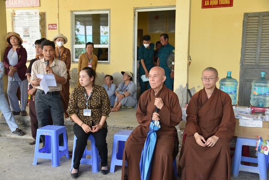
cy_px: 90
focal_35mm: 38
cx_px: 134
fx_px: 284
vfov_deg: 35.1
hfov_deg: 50.7
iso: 400
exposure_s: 1/80
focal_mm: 38
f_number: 4.5
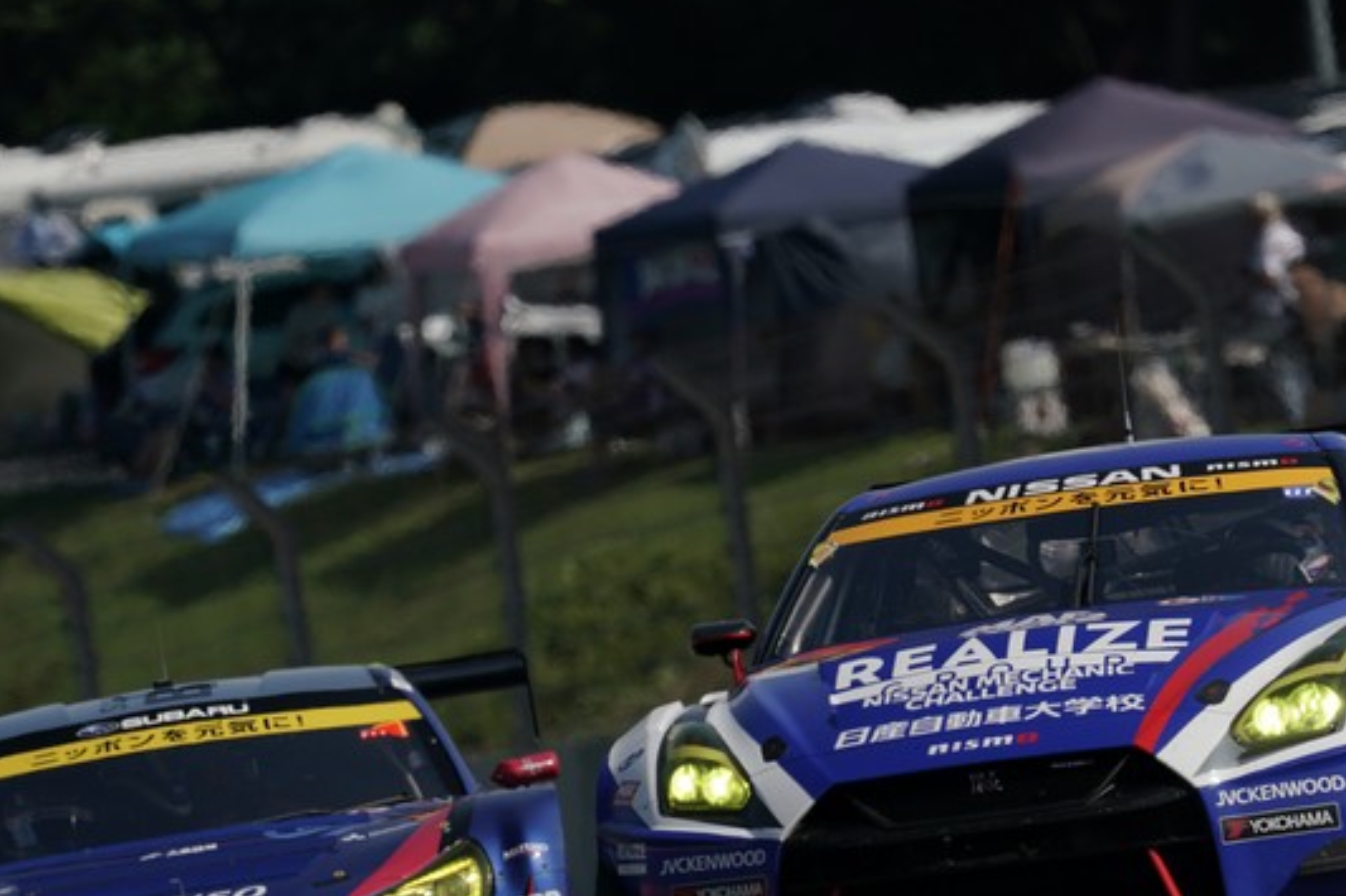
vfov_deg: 1.7
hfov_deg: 2.5
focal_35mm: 811
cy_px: 533
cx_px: 694
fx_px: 30311
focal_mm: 600
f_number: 10
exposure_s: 1/1000
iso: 200
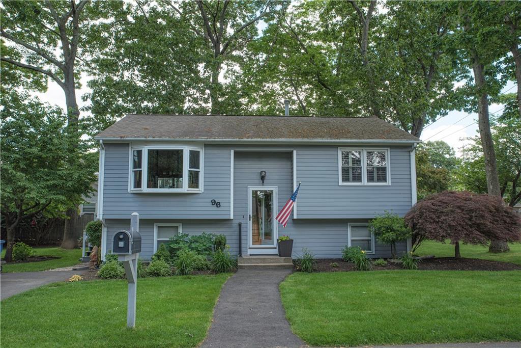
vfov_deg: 42.3
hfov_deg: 60.3
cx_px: 260
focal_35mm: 31
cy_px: 174
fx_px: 449
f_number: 7.1
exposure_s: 1/250
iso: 320
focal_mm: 31
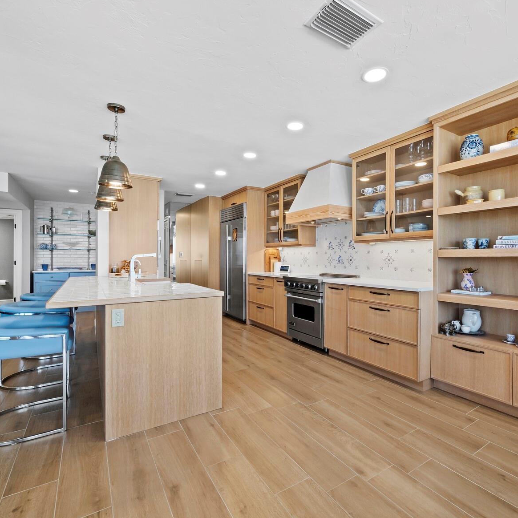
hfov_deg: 83.7
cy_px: 254
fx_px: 288
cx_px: 283
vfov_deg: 84.0
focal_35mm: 17
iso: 400
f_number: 13
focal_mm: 7
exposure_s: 1/4
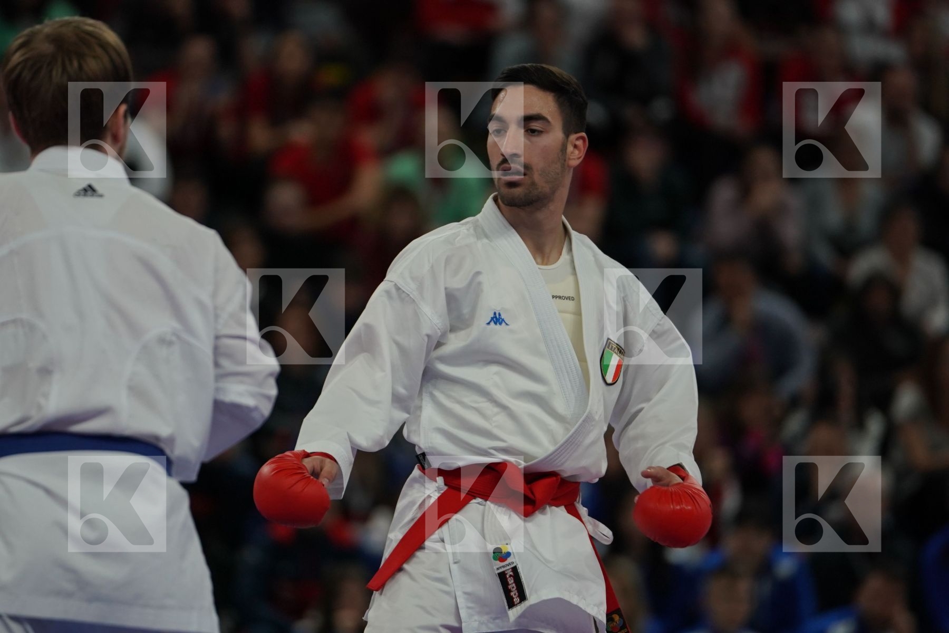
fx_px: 7908
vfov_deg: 4.6
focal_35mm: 300
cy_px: 316
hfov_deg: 6.9
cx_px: 474
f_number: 2.8
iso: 1000
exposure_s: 1/1000
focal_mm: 200
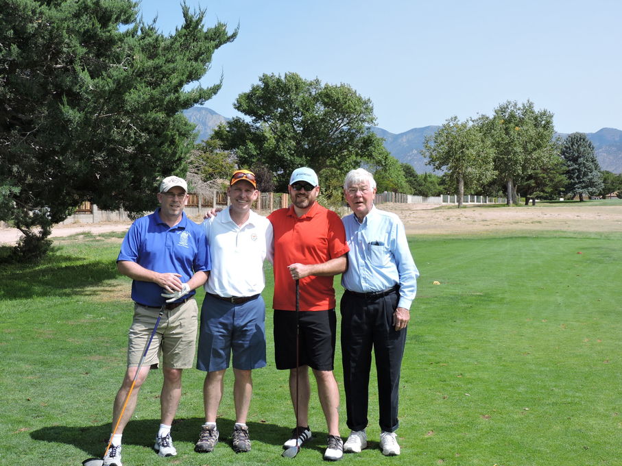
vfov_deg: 29.1
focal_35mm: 50
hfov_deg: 38.2
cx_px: 311
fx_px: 898
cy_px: 233
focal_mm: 8.9
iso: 100
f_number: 3.6
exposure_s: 1/800
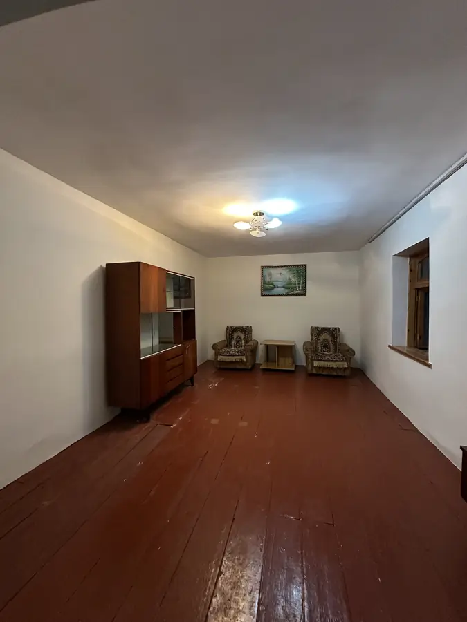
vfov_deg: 102.1
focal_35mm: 14
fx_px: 252
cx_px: 234
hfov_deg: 85.7
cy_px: 311
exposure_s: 1/50
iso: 320
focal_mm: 2.22
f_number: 2.2
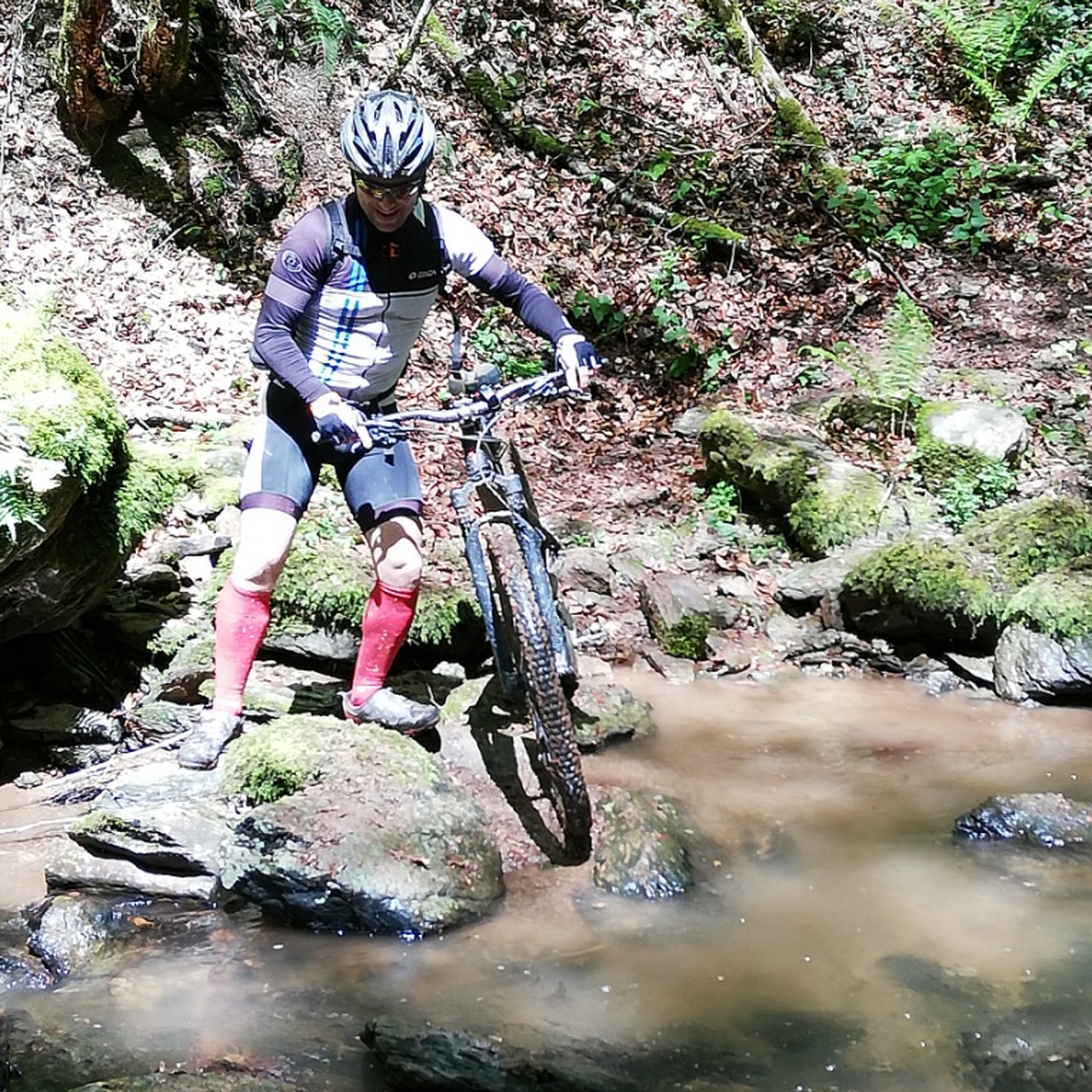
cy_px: 546
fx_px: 2284
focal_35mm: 64
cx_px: 547
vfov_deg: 26.9
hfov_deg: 26.9
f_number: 2.2
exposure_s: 1/105
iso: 50
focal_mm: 3.81
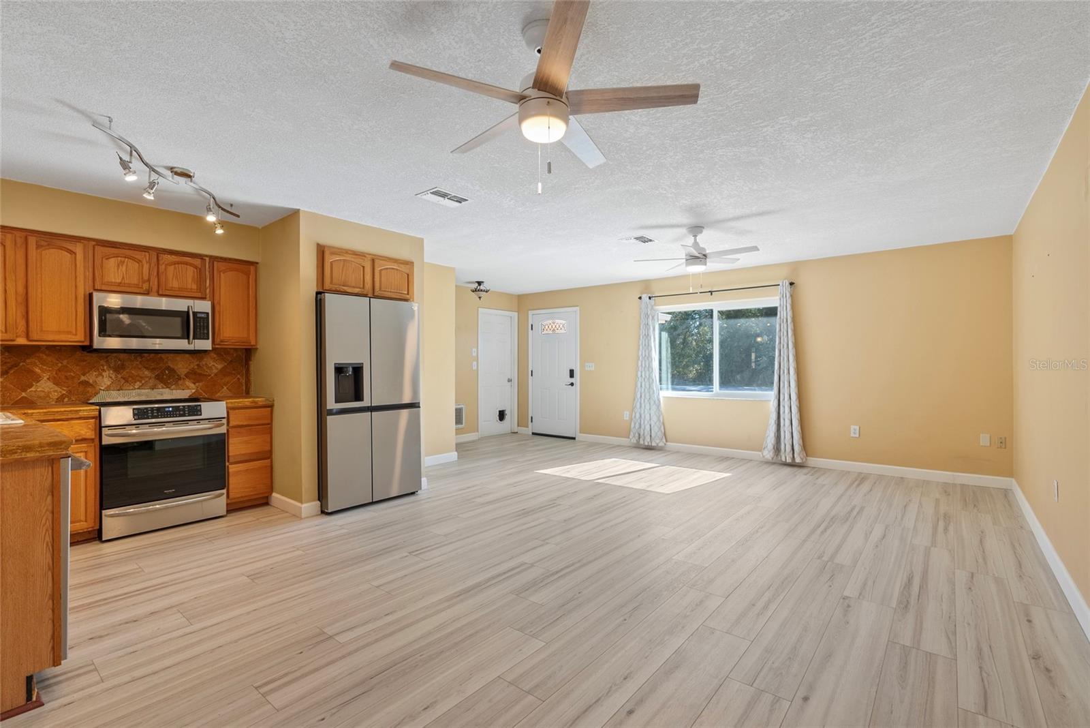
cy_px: 364
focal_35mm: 16
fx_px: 485
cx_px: 545
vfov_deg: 73.8
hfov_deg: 96.7
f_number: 8
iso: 250
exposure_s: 1/3
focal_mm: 16
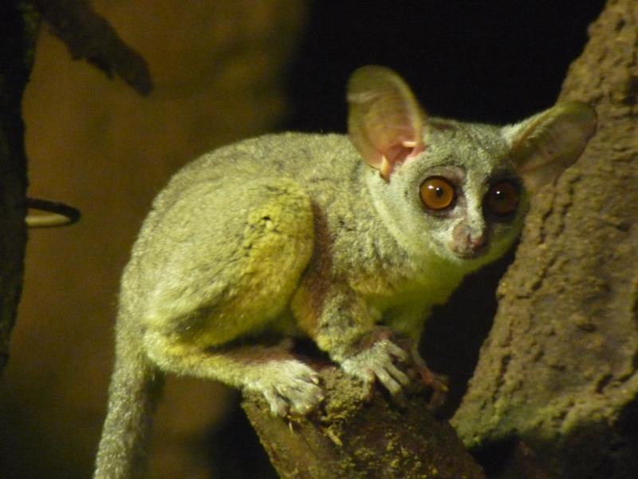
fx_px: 9086
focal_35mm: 493
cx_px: 319
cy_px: 240
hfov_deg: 4.0
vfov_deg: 3.0
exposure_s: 1/10
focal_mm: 74.4
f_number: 4.5
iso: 800
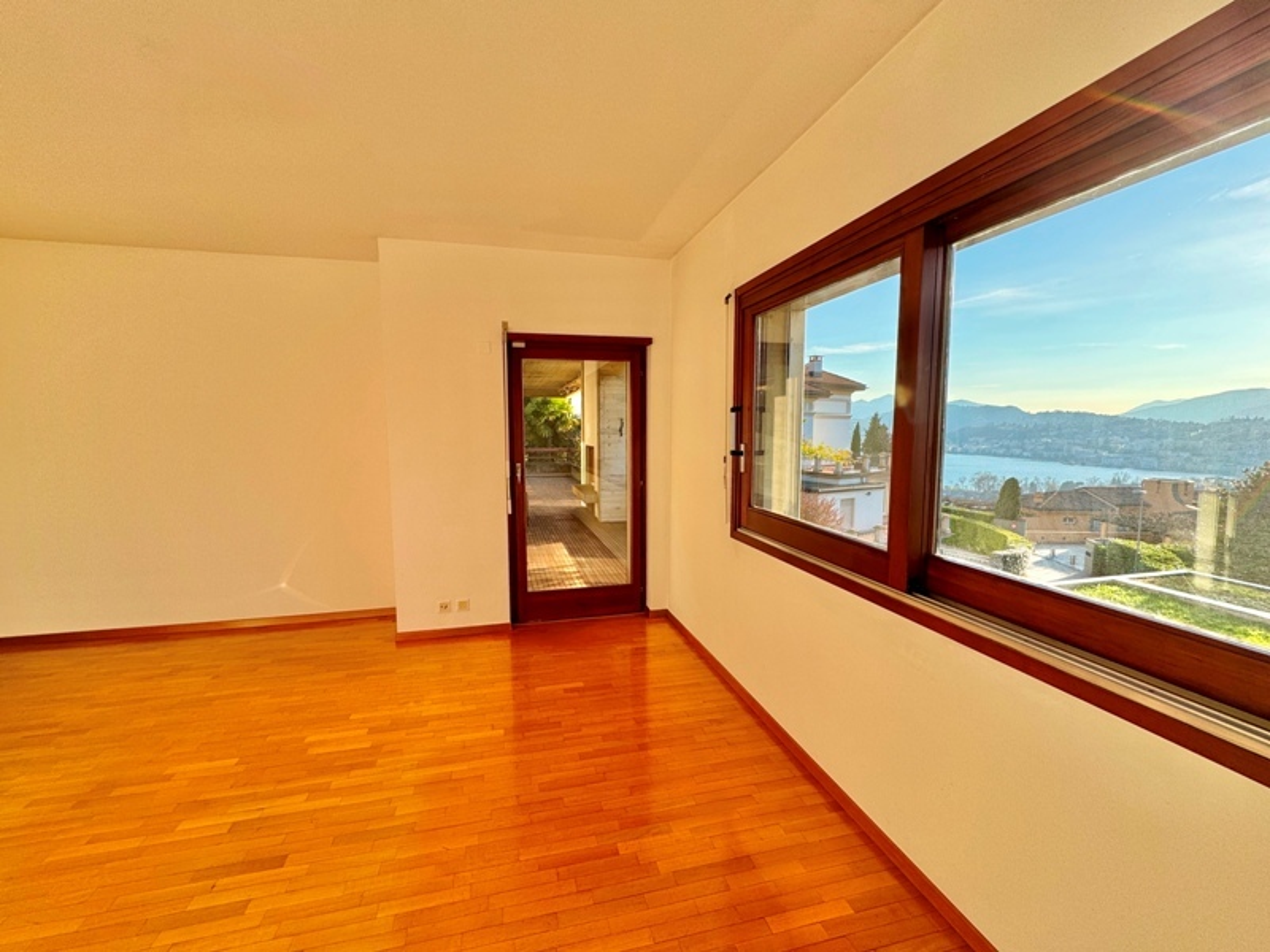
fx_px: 514
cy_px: 476
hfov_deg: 102.1
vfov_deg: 85.7
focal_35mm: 14
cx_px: 635
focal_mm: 2.22
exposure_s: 1/334
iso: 40
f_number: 2.2
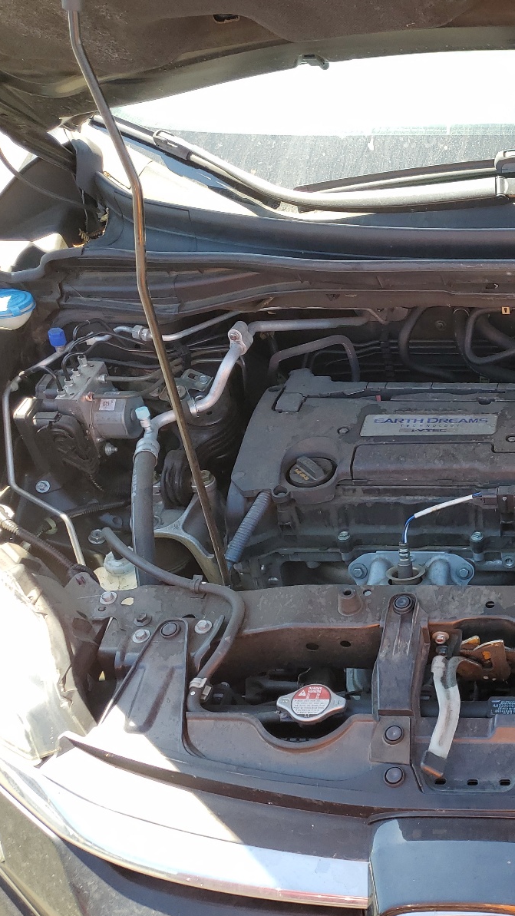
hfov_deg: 28.2
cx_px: 576
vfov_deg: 52.8
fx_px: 923
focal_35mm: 38
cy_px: 458
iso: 50
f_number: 1.5
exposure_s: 1/417
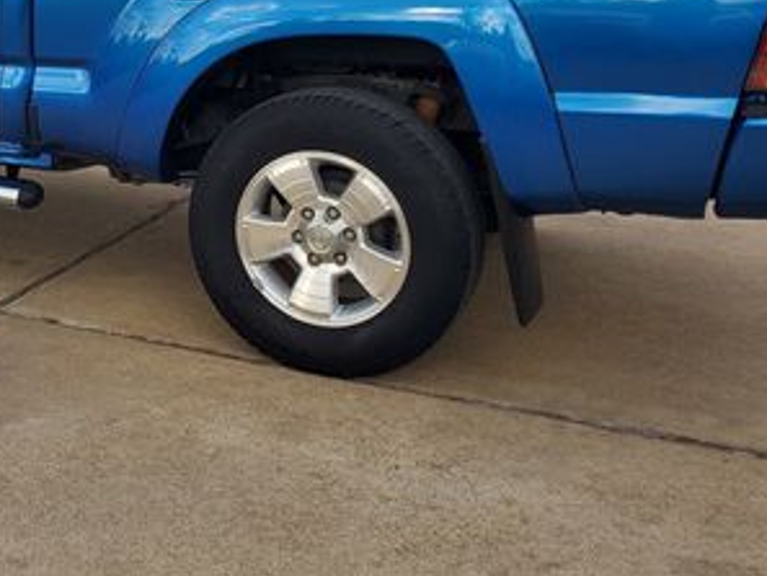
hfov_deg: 32.7
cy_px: 88
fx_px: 1241
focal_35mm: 56
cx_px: 85
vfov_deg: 25.5
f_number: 2.4
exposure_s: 1/660
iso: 50
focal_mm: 4.3
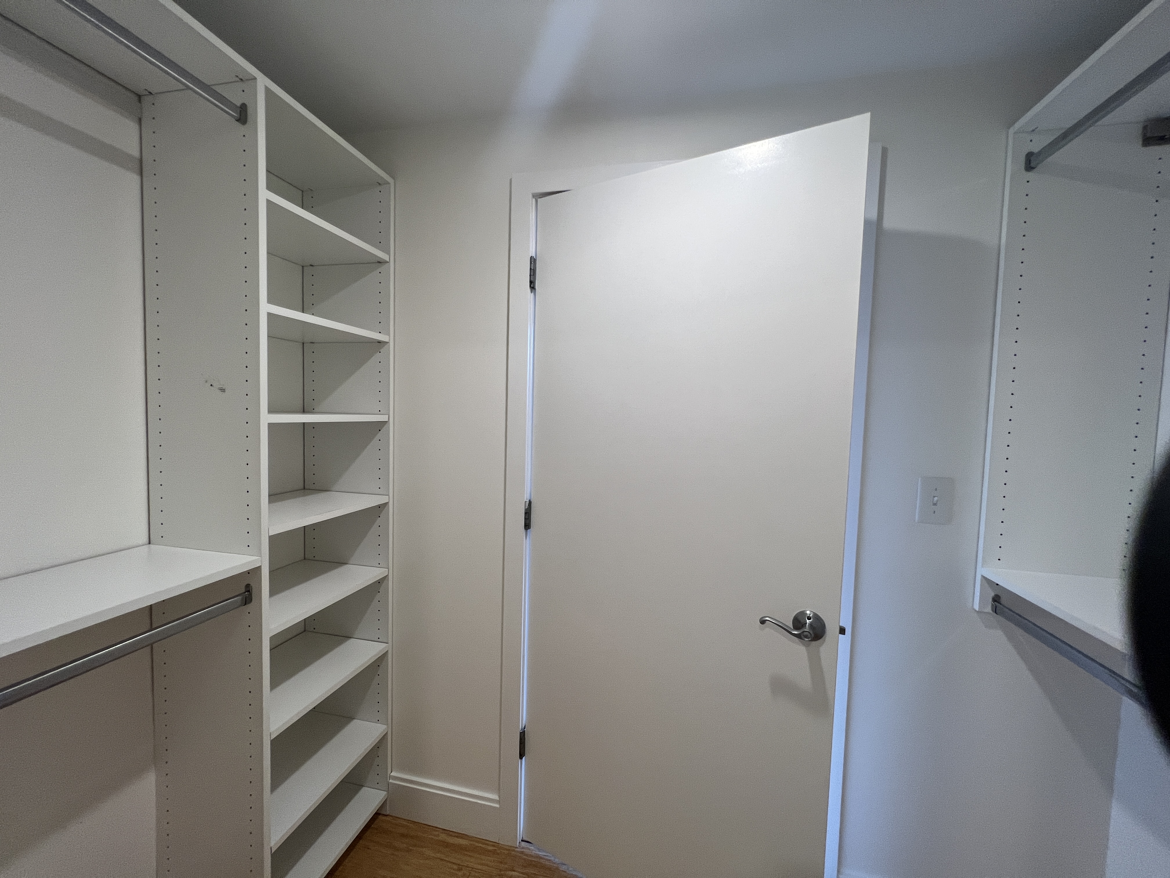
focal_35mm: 13
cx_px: 585
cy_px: 439
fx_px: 439
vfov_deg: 89.9
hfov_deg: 106.2
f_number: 1.8
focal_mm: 1.57
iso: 125
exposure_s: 1/120
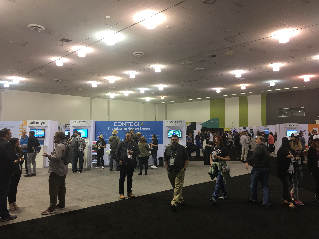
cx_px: 160
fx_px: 267
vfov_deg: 48.2
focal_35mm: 29
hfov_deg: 61.7
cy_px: 120
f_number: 2.2
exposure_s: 1/15
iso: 25
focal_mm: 4.15
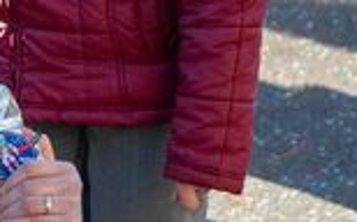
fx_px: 4803
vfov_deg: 2.7
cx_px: -199
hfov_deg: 4.2
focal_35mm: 494
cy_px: 157
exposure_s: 1/640
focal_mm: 92
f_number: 5.6
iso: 800
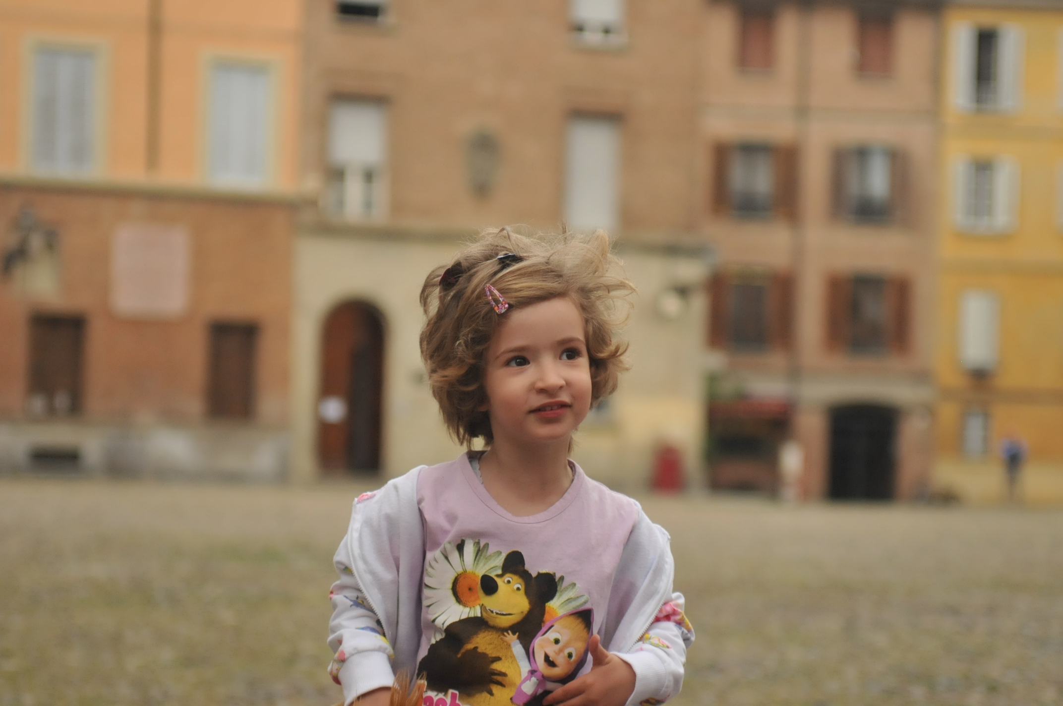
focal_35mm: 105
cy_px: 353
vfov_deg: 13.0
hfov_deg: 19.5
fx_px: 3097
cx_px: 532
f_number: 2.8
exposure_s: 1/5000
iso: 1000
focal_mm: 70
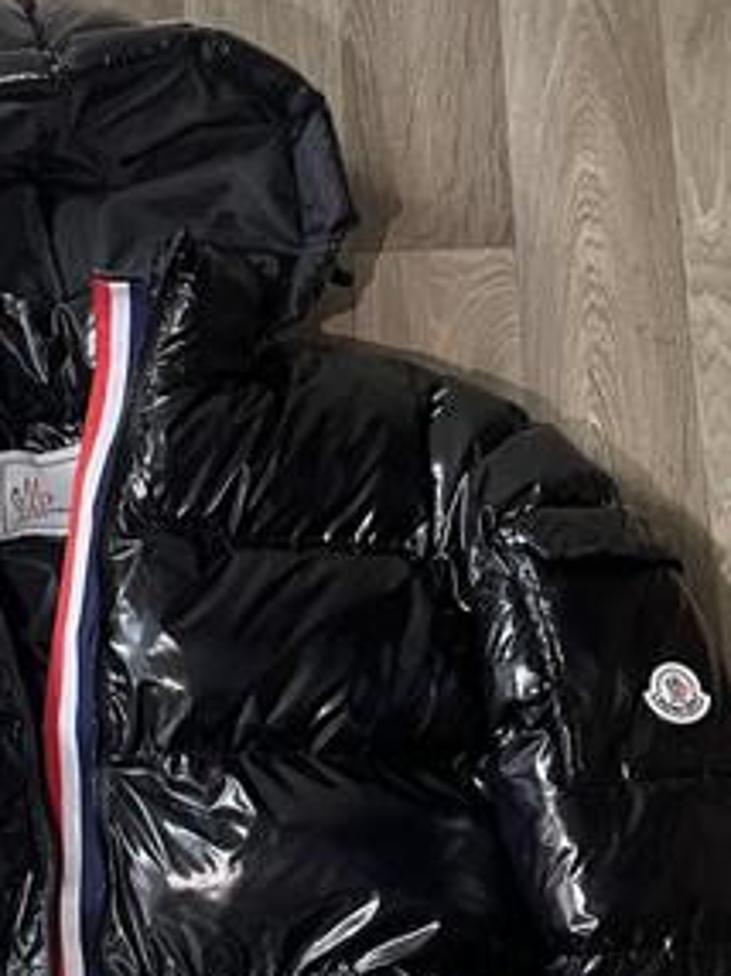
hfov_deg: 25.7
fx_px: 1551
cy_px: 908
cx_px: 84
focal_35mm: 55
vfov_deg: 32.9
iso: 640
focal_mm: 5.7
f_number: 1.5
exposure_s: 1/33
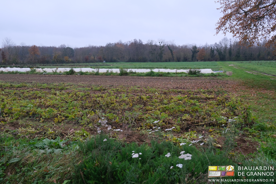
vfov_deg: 45.0
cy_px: 92
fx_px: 222
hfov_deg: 63.7
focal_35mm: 29
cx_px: 138
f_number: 3.6
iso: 320
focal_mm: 19.6
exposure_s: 1/120
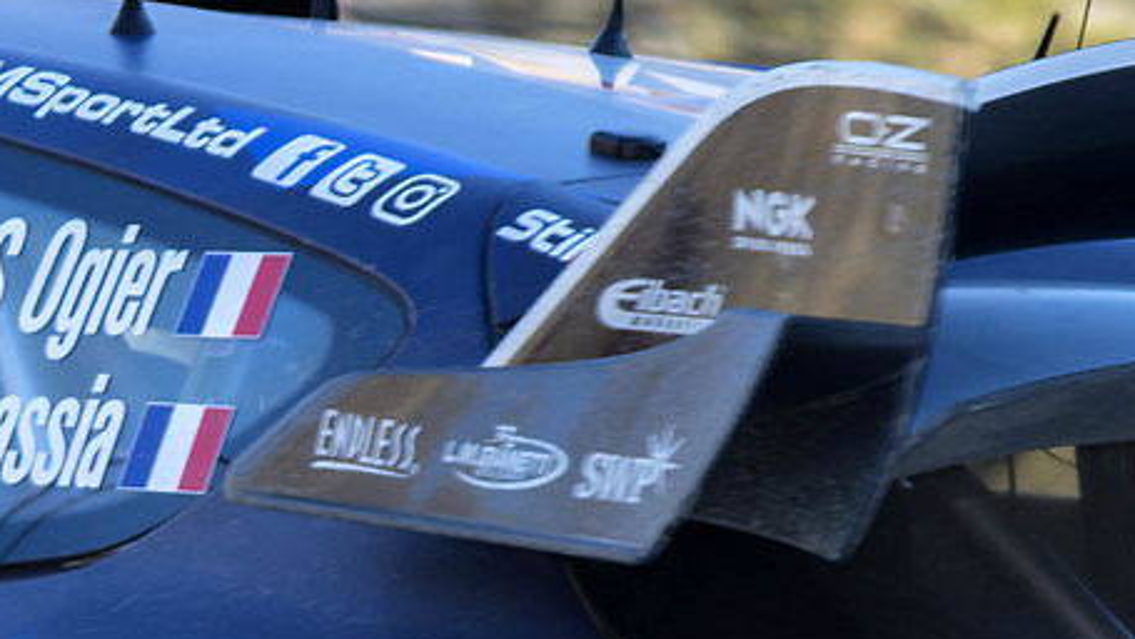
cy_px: 715
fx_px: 15289
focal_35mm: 508
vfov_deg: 2.4
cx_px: 157
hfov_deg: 4.2
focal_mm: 92
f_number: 5
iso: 200
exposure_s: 1/250
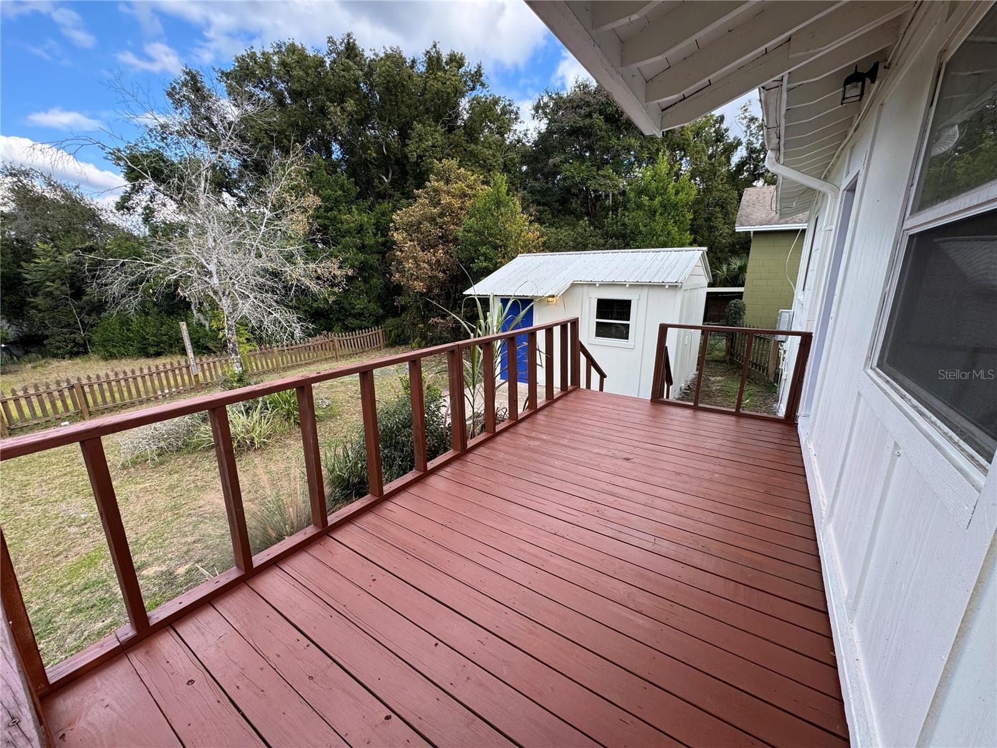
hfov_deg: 102.1
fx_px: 403
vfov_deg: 85.7
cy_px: 374
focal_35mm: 14
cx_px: 498
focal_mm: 2.22
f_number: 2.2
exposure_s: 1/295
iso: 40
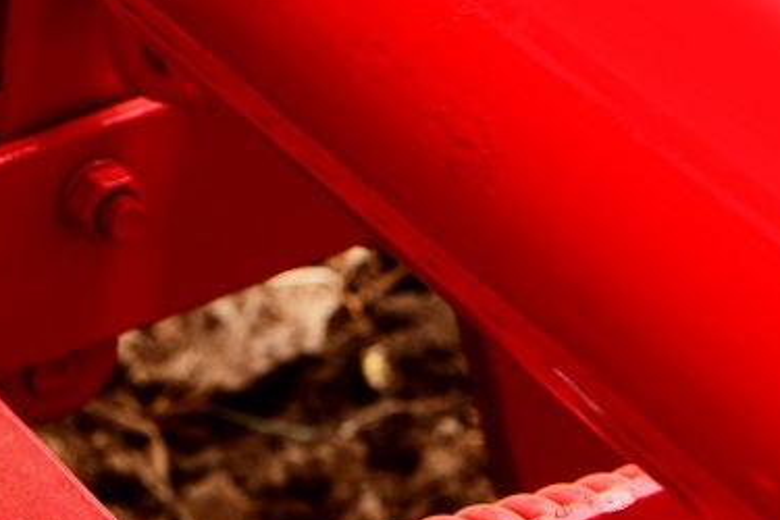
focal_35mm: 220
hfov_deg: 9.3
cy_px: -374
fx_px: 4766
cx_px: 175
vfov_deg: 6.1
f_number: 8
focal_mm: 55
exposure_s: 1/250
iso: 160
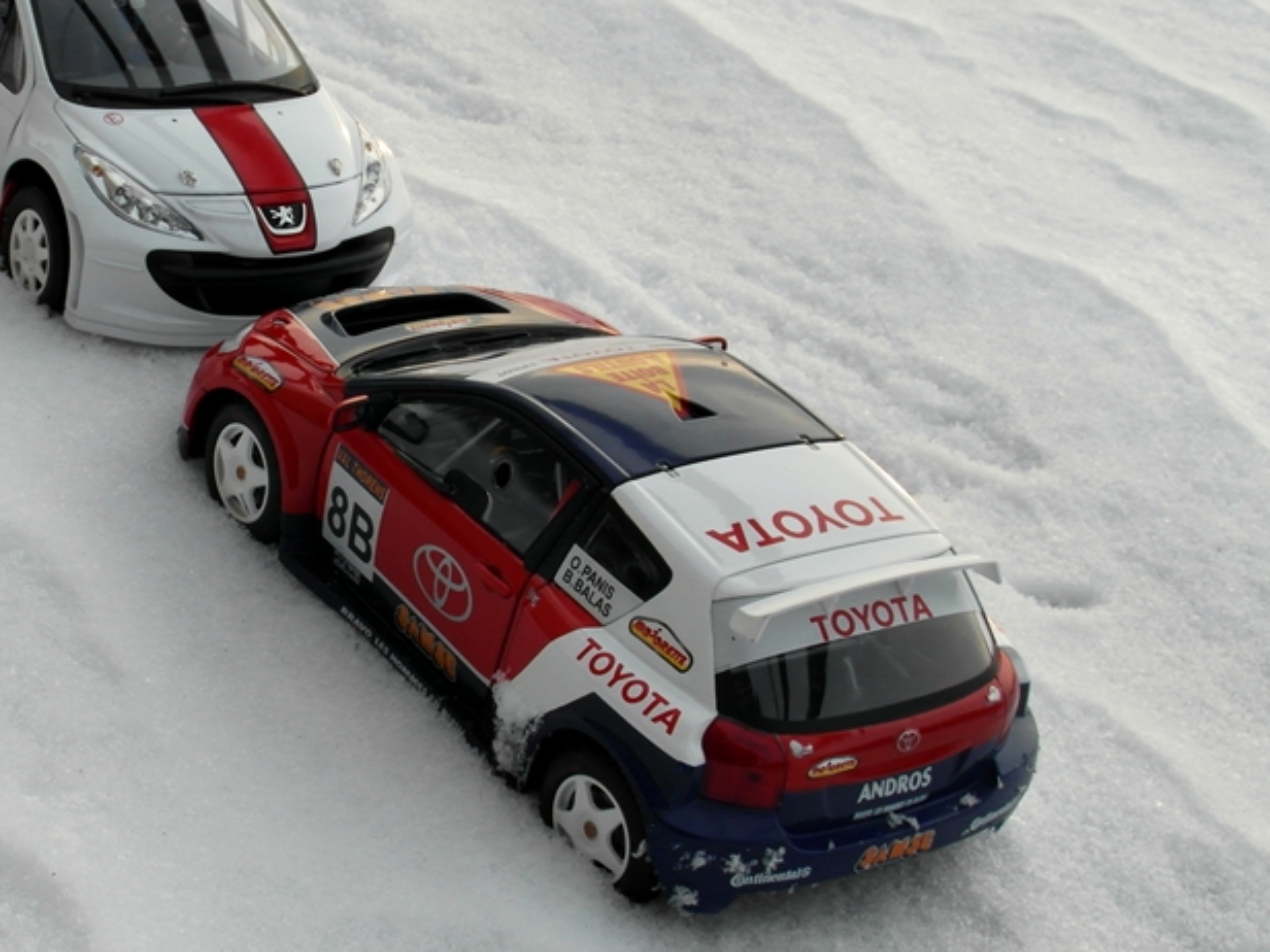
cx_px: 268
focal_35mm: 86
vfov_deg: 17.2
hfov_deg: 22.5
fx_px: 3155
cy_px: 383
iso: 80
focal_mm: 8.7
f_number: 5.4
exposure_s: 1/60
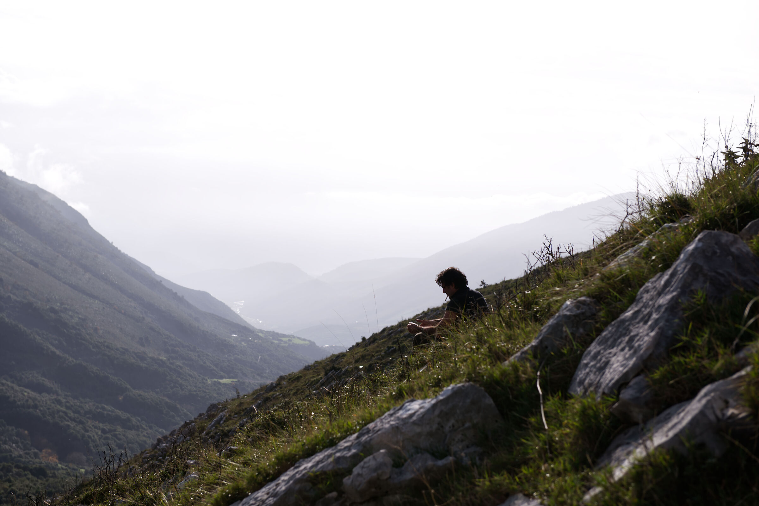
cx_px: 380
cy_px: 253
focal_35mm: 70
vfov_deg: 19.4
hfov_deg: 28.8
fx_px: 1475
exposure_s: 1/1000
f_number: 7.1
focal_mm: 70
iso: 200
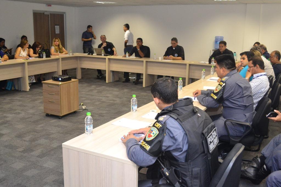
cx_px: 140
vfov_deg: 36.9
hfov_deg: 53.1
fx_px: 281
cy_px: 94
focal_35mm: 36
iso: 1600
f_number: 5.6
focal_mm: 24
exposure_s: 1/80
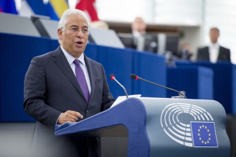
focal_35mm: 200
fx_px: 1310
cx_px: 118
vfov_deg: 6.9
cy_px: 78
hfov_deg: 10.3
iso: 3200
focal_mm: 200
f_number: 3.5
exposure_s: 1/320
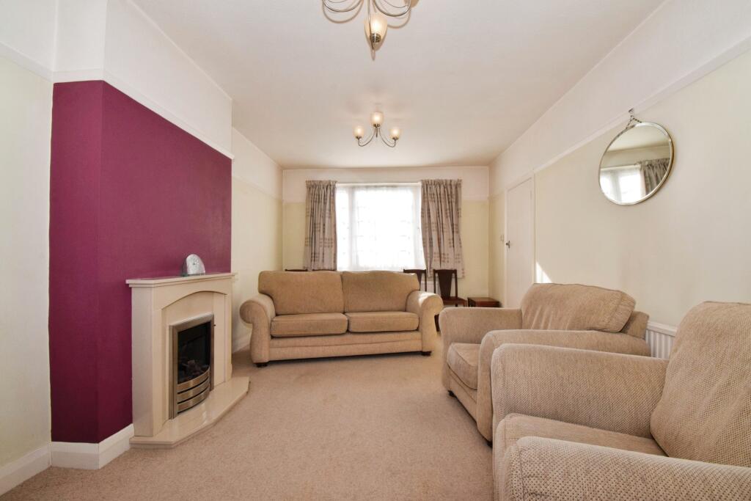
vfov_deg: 77.3
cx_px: 376
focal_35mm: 15
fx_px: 313
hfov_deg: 100.4
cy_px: 250
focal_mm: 10
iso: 1000
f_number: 14
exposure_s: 1/160
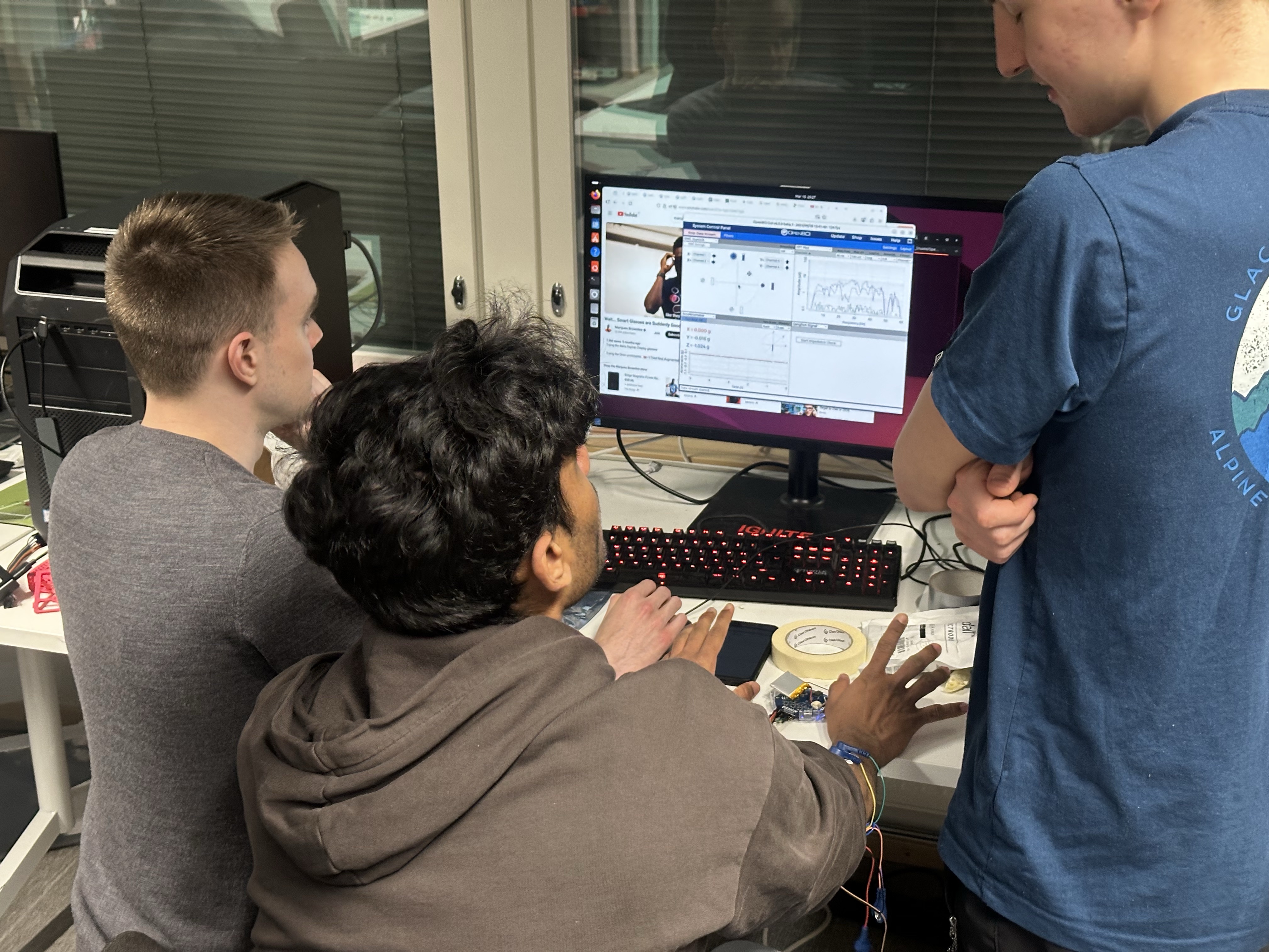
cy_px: 476
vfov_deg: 30.3
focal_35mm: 48
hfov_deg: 39.7
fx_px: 1760
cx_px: 634
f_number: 1.78
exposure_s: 1/40
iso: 250
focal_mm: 6.86
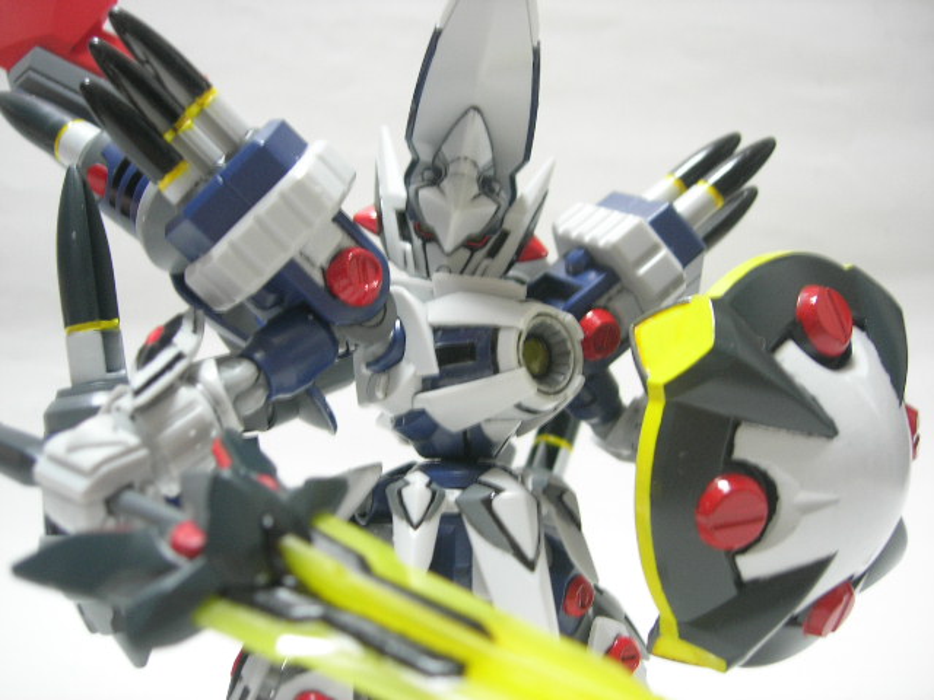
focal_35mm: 38
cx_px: 467
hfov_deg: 49.0
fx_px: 1025
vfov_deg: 37.7
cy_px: 350
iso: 75
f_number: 2.8
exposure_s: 1/3.9
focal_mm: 7.8
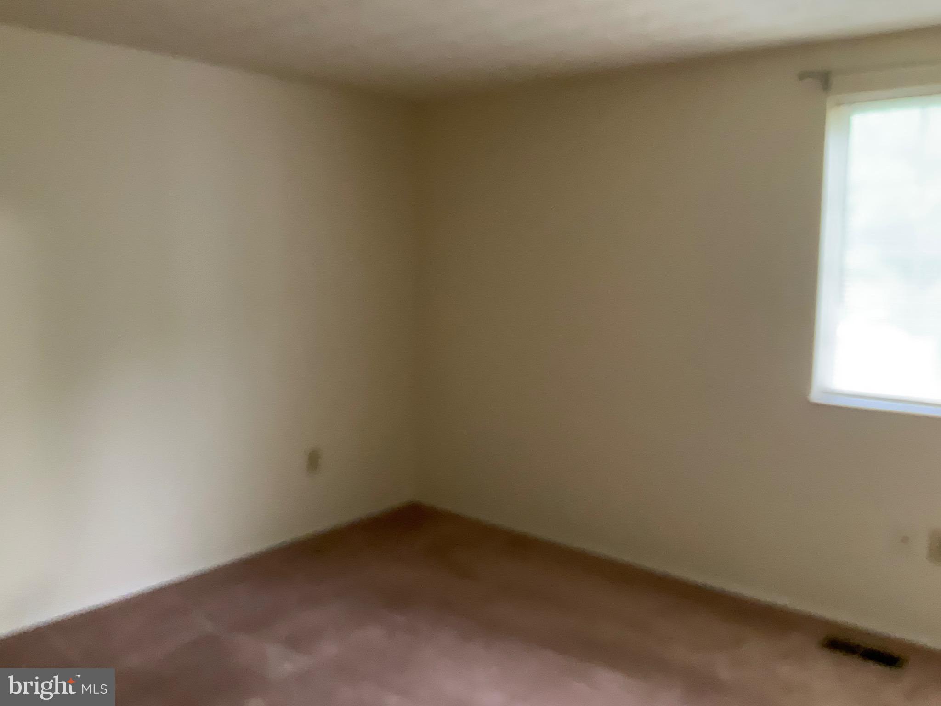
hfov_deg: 61.7
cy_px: 353
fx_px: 788
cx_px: 470
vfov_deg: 48.2
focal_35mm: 29
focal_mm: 3
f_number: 1.8
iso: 400
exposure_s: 1/30
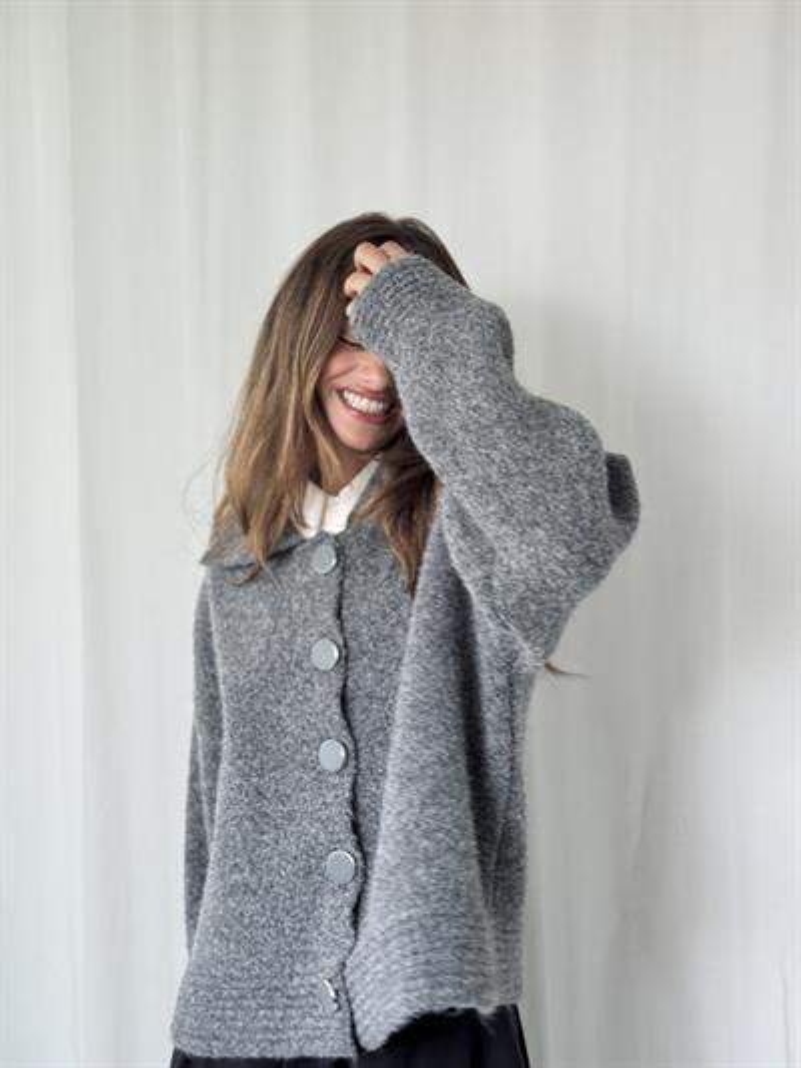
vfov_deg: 39.6
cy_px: 534
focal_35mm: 48
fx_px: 1480
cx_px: 400
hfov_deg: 30.3
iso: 100
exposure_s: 1/99
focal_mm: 6.76
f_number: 1.78
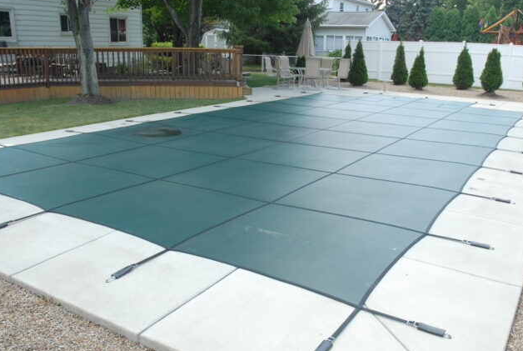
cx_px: 276
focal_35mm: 33
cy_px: 195
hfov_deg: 57.1
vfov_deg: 40.1
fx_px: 480
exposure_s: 1/90
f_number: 5.6
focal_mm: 18
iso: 200
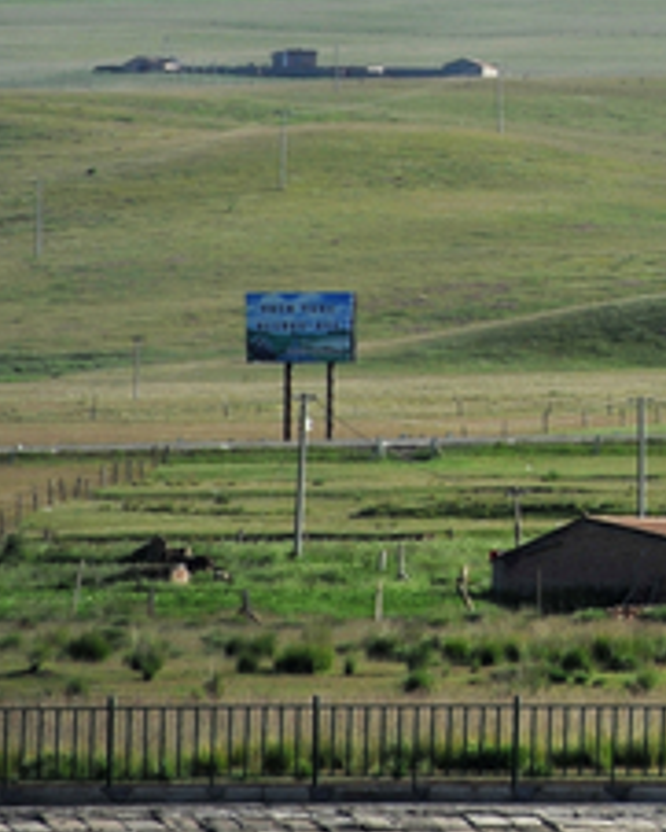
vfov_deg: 2.6
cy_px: -261
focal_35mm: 746
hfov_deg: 2.1
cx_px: 1406
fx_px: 18368
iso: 200
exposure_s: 1/1250
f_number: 6.3
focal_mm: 200
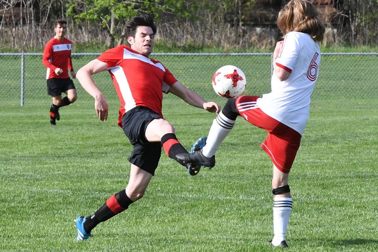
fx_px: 3151
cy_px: 126
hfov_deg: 6.9
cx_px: 189
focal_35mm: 300
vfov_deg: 4.6
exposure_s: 1/1000
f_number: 16
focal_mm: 200
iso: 2200
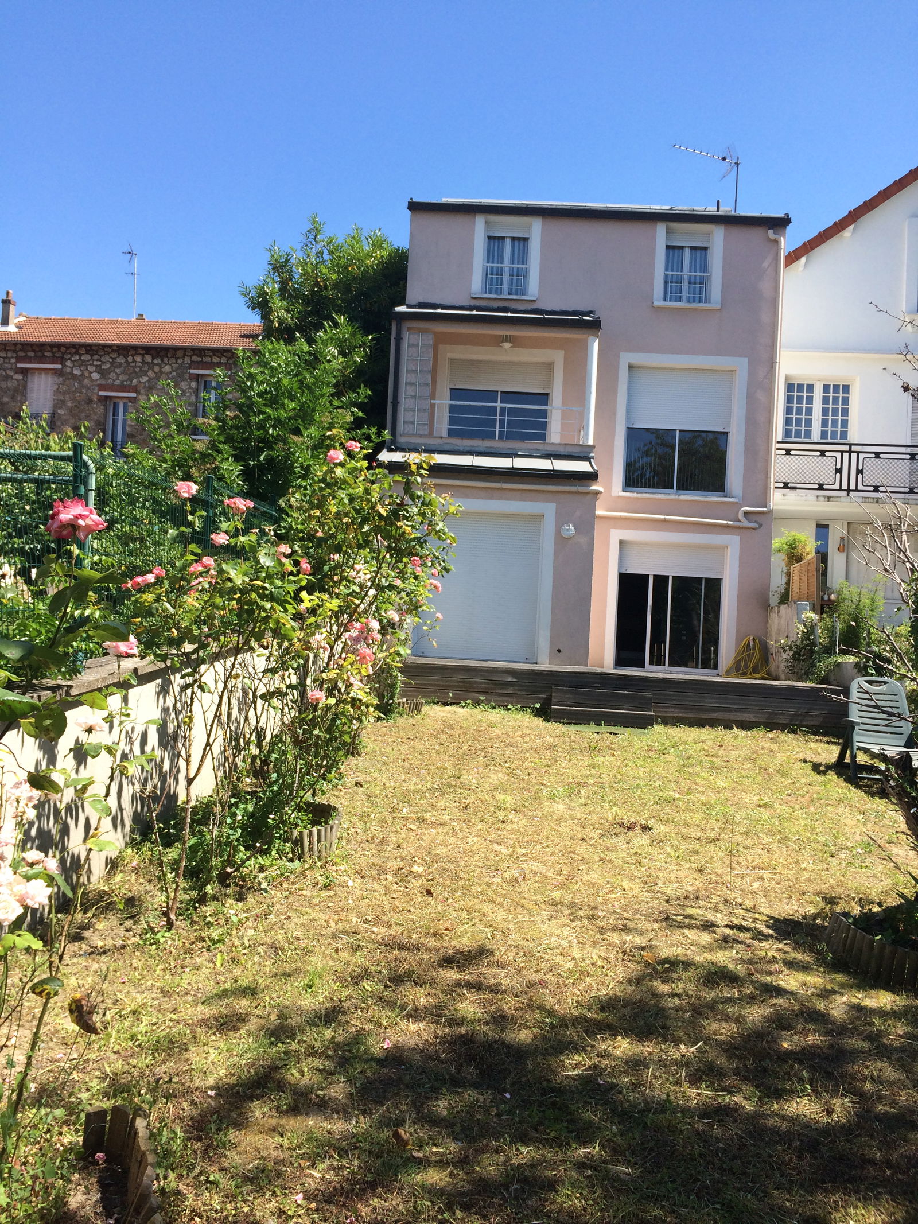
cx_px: 459
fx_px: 1025
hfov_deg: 48.2
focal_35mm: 29
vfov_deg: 61.7
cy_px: 612
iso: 32
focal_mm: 4.15
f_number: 2.2
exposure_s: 1/1080
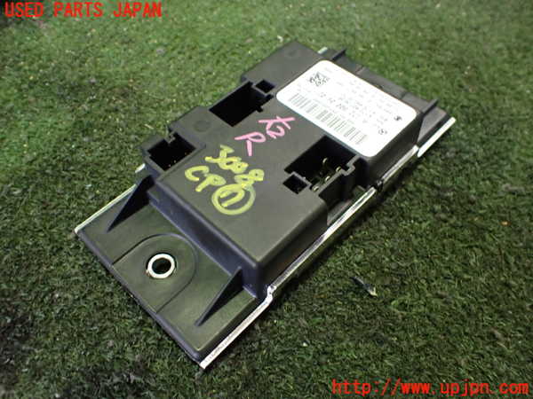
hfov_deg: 60.0
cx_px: 266
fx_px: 462
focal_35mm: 30
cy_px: 200
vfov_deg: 46.8
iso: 800
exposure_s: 1/40
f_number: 2.3
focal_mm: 5.4
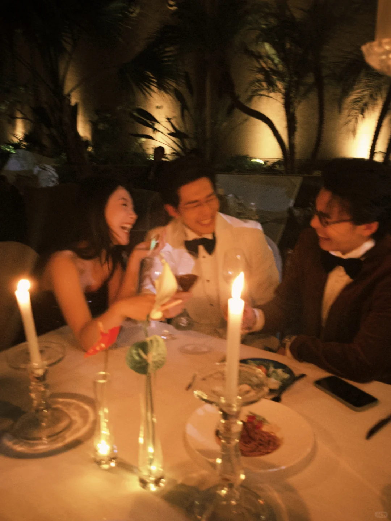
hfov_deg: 53.1
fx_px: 392
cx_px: 196
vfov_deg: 67.3
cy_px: 260
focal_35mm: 26
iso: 500
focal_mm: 5.1
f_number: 1.6
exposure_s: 1/25
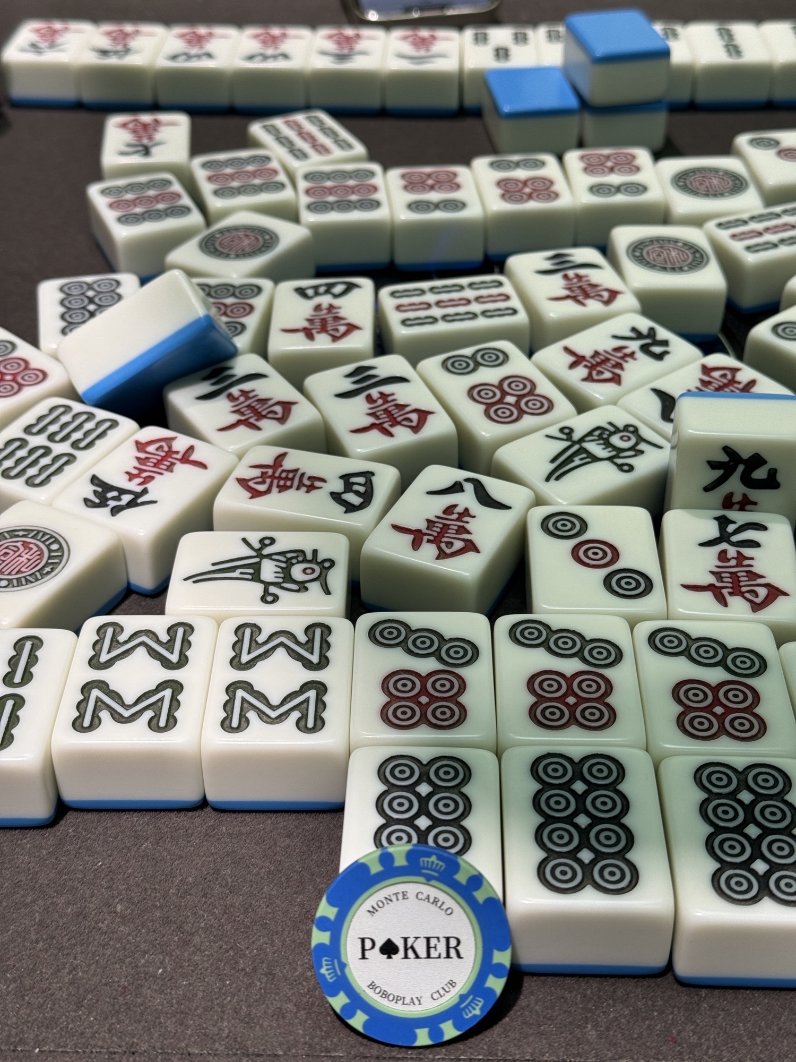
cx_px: 398
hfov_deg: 30.3
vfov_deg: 39.7
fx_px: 1472
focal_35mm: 48
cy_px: 531
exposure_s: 1/100
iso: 50
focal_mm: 6.86
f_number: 1.78
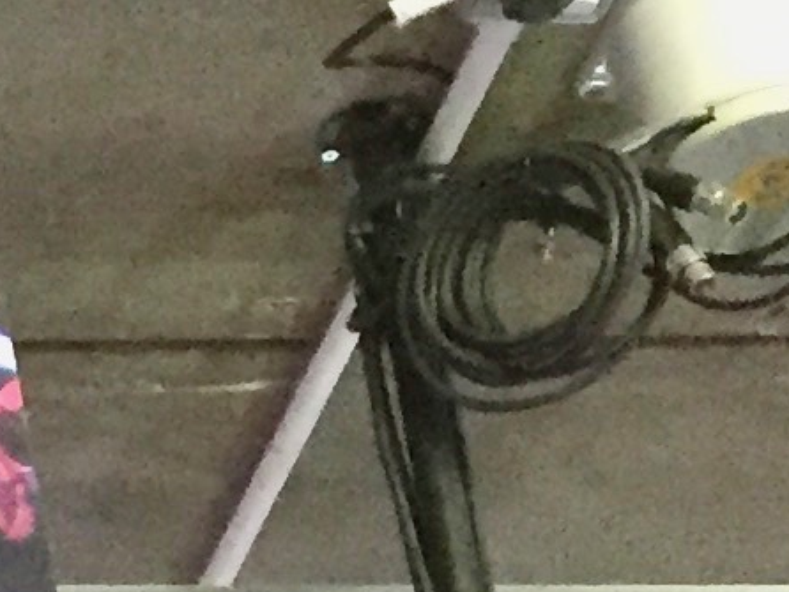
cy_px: 1255
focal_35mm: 212
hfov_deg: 8.0
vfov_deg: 6.8
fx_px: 4835
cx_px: -1596
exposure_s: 1/17
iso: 250
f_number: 2.2
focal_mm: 4.15
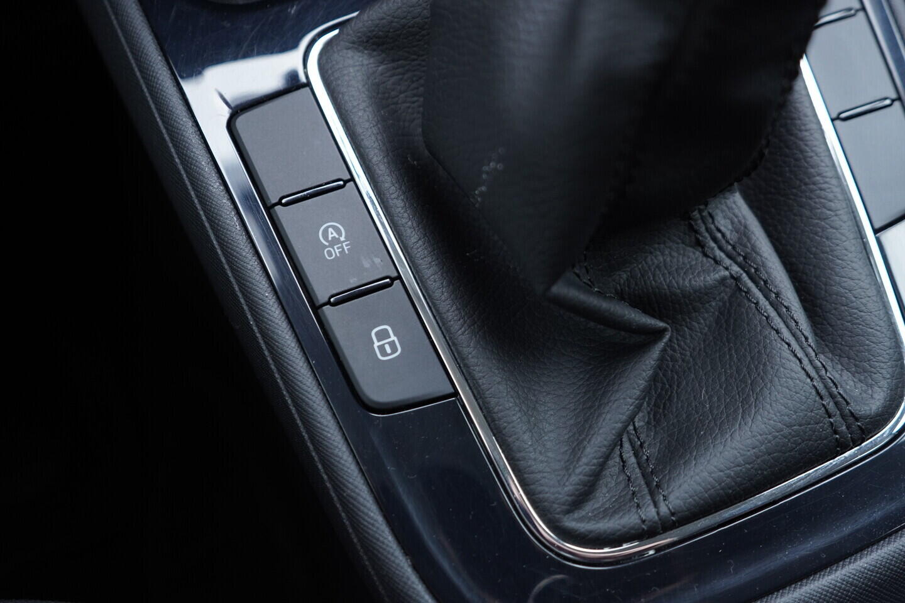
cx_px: 452
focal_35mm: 36
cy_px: 302
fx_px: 905
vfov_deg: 36.9
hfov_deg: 53.1
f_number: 2.8
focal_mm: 24
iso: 400
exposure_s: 1/40
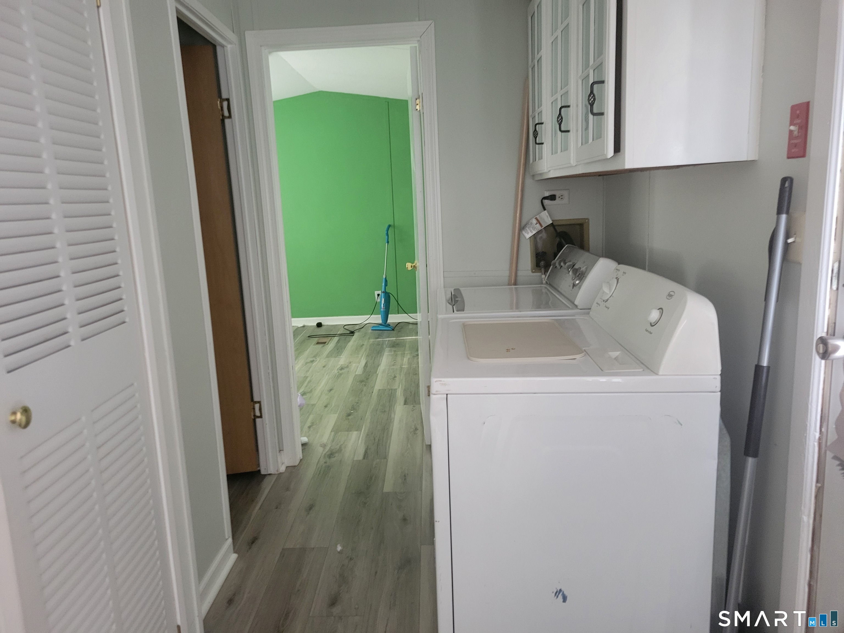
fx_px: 634
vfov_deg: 53.1
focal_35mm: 26
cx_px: 422
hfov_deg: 67.3
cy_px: 316
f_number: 1.8
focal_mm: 5.4
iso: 400
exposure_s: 1/40
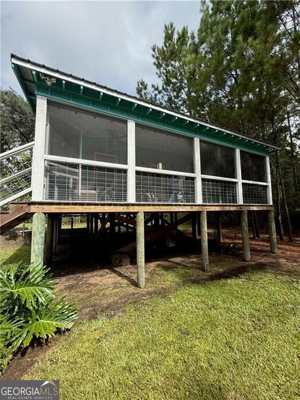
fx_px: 162
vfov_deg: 102.1
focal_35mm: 14
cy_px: 200
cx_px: 150
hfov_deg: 85.7
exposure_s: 1/1033
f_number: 2.2
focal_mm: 2.22
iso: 64
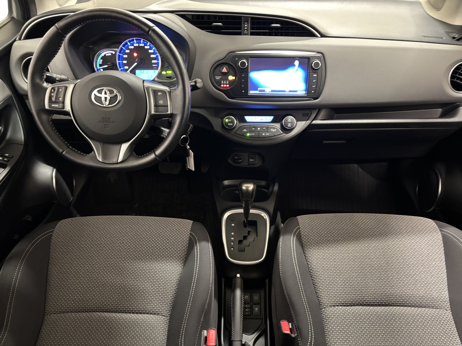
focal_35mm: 26
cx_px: 231
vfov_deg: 53.1
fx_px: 347
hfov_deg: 67.3
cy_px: 173
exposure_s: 1/17
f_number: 1.6
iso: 1000
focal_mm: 5.96
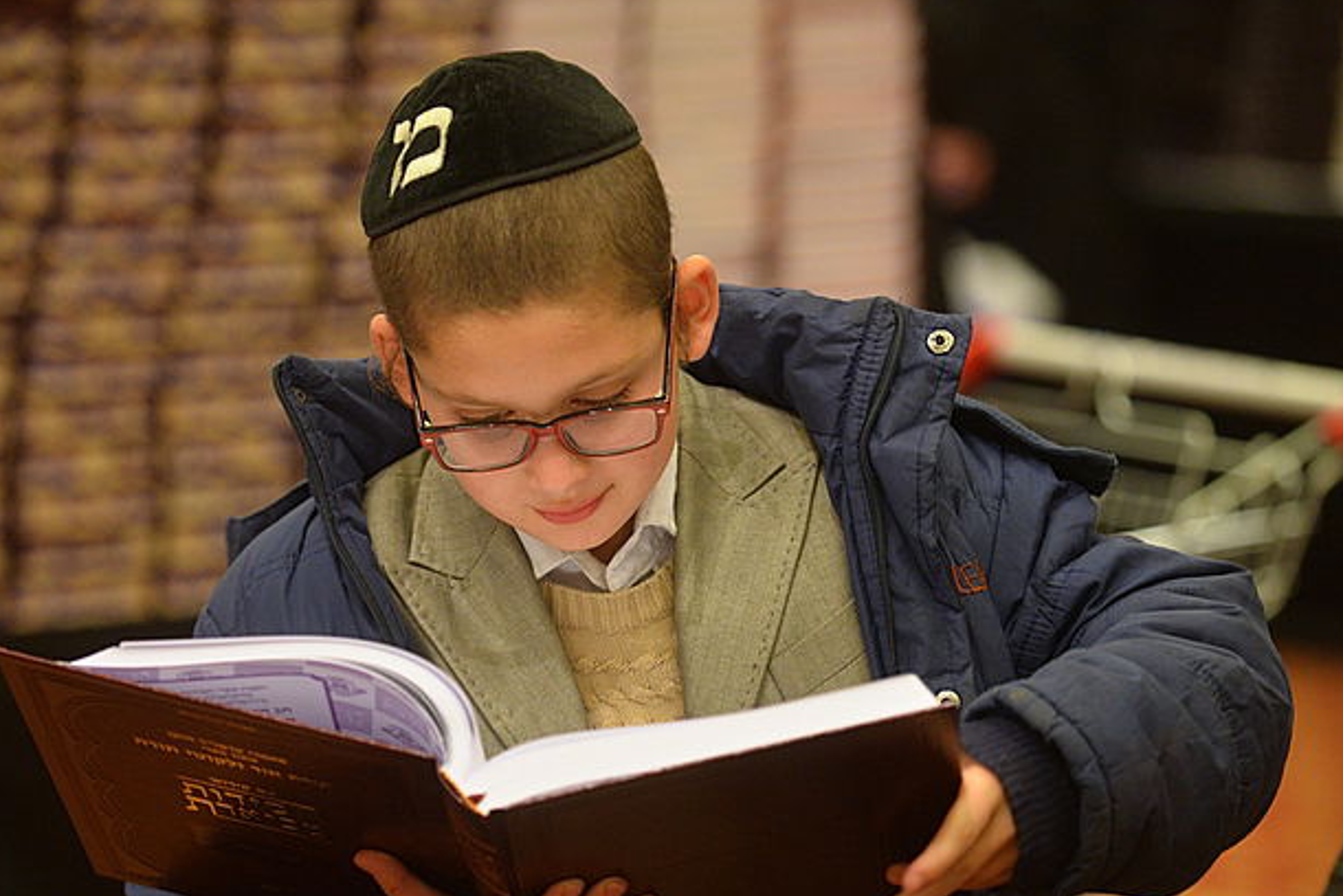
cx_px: 613
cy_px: 540
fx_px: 5859
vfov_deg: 8.7
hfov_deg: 13.1
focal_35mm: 157
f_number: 2.8
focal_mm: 120
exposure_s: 1/125
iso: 2500
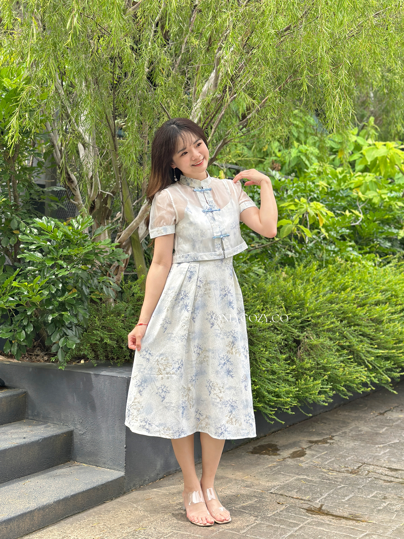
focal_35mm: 48
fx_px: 747
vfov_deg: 39.7
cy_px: 270
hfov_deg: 30.3
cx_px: 202
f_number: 1.78
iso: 80
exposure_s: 1/1199
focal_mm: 6.86
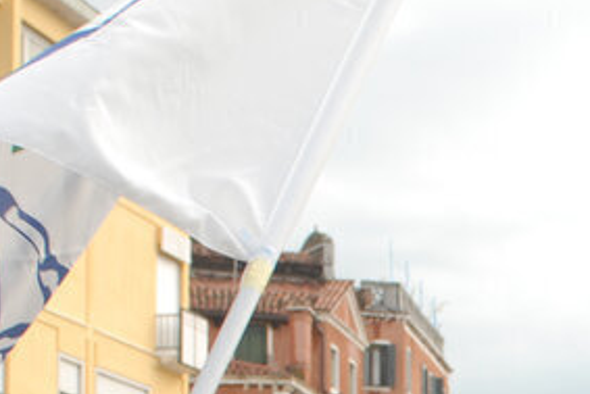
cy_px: 661
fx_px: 2246
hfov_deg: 14.6
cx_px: 648
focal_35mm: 137
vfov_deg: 9.6
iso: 100
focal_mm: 24
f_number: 5.6
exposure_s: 1/100
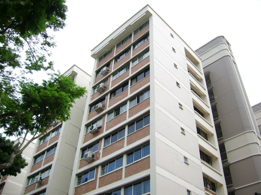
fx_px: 264
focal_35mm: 35
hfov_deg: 52.6
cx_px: 130
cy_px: 98
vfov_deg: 40.7
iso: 50
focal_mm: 5.95
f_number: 2.8
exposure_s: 1/250
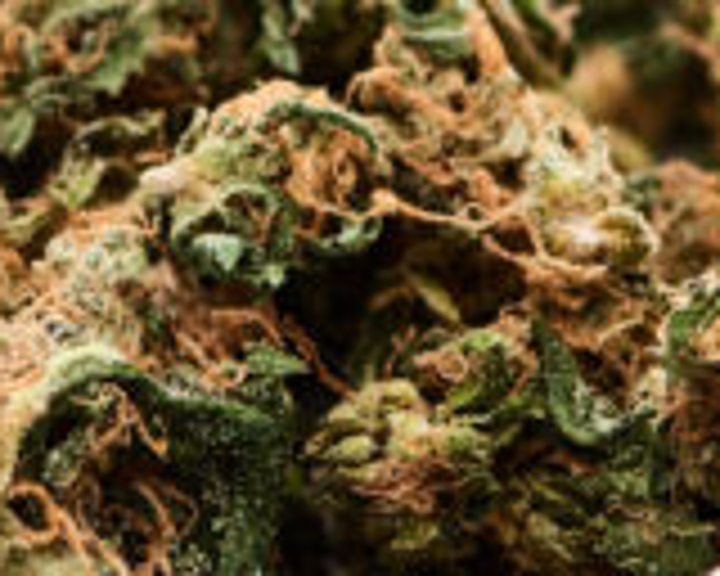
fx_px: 13425
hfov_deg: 3.1
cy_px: 781
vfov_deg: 2.5
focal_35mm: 630
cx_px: 140
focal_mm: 105
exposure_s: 1/160
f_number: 9
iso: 160
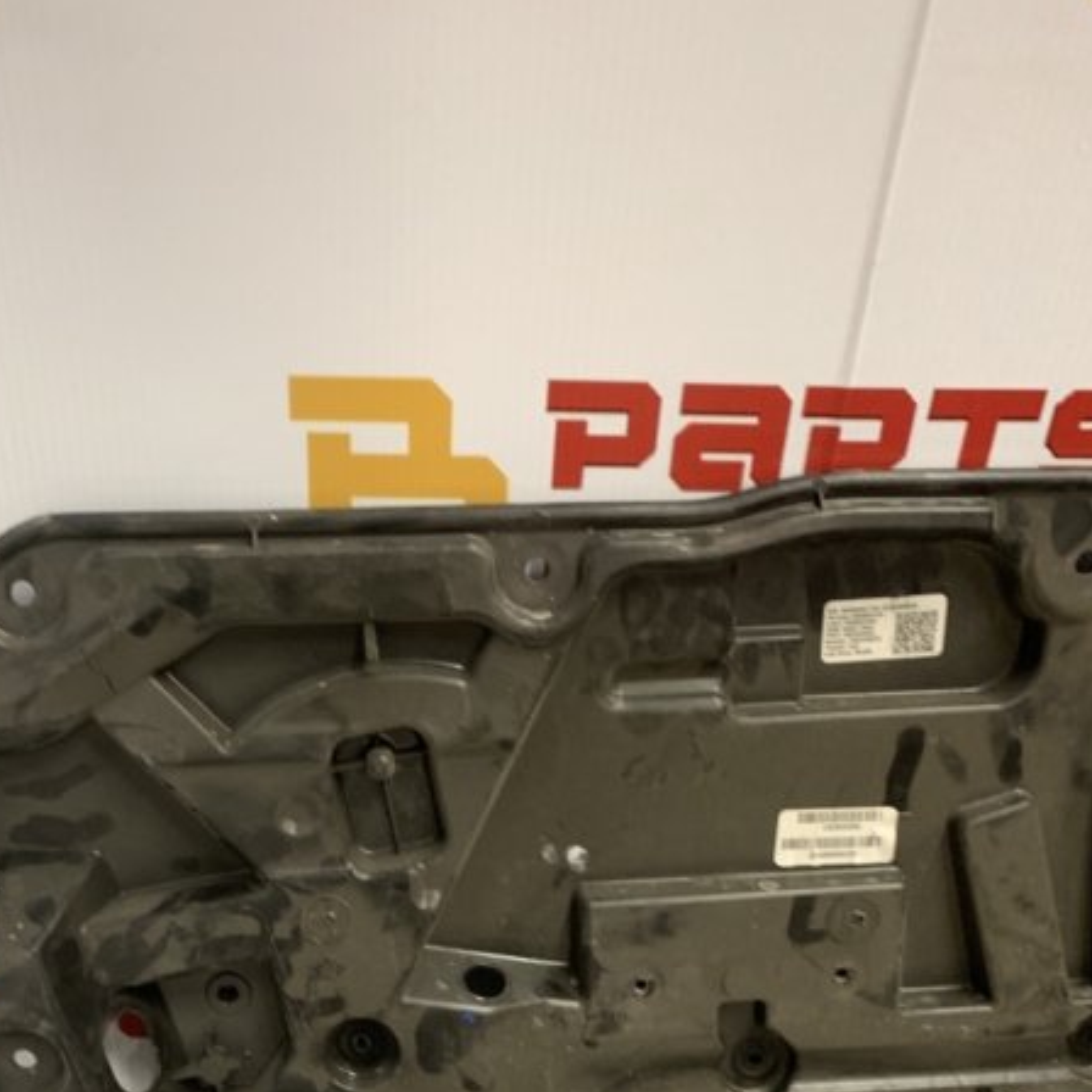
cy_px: 968
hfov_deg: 40.7
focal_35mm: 41
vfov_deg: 38.3
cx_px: 424
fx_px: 1463
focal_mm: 4.25
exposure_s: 1/40
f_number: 1.8
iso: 400
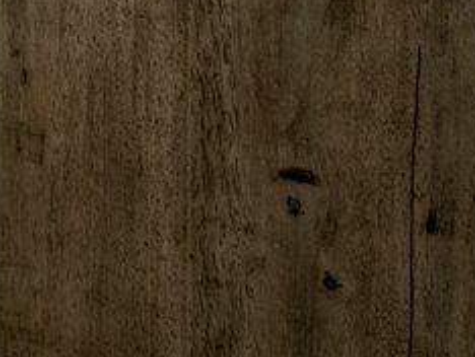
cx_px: -1543
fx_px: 1964
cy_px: -881
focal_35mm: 143
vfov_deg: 8.1
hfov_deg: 7.6
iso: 400
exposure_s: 1/3
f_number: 7.1
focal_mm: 17
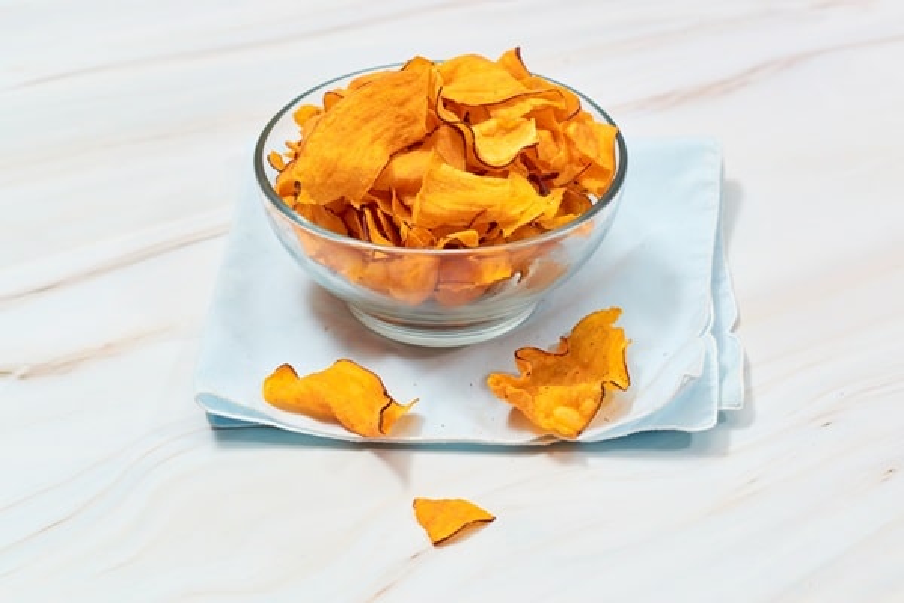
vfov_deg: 18.2
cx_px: 452
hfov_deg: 27.0
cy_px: 302
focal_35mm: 75
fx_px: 1883
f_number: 5.6
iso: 100
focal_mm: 50
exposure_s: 1/100
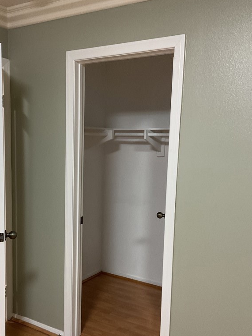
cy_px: 196
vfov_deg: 47.7
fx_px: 378
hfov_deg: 36.7
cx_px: 100
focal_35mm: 39
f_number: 1.8
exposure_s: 1/60
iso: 200
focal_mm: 3
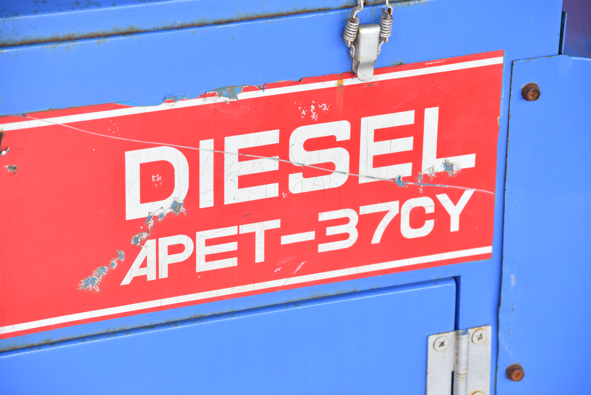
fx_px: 2415
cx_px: 296
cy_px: 198
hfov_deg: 14.0
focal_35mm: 147
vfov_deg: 9.4
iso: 1250
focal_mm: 98
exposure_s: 1/1000
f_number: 6.3
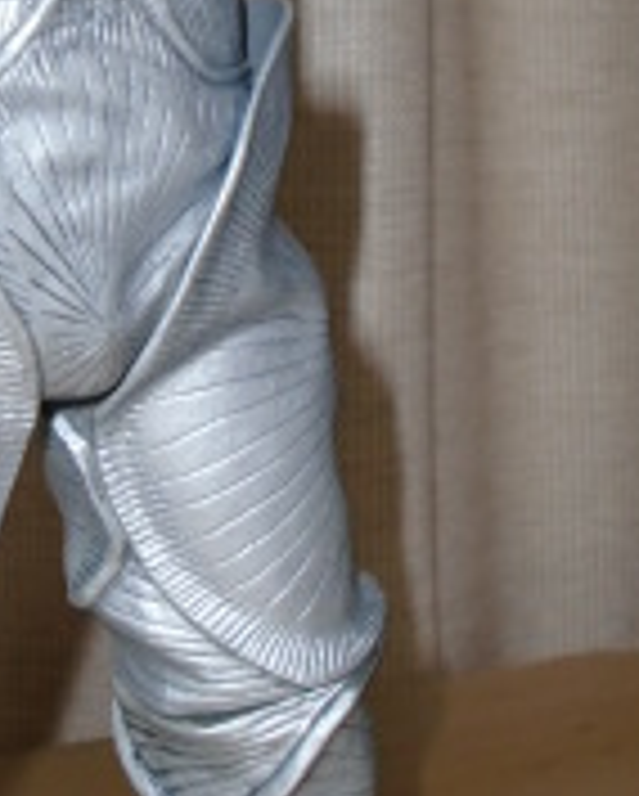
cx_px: 58
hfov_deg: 12.1
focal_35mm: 127
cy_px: 94
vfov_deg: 15.0
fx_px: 2997
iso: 125
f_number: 2.8
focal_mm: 6.3
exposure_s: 1/30
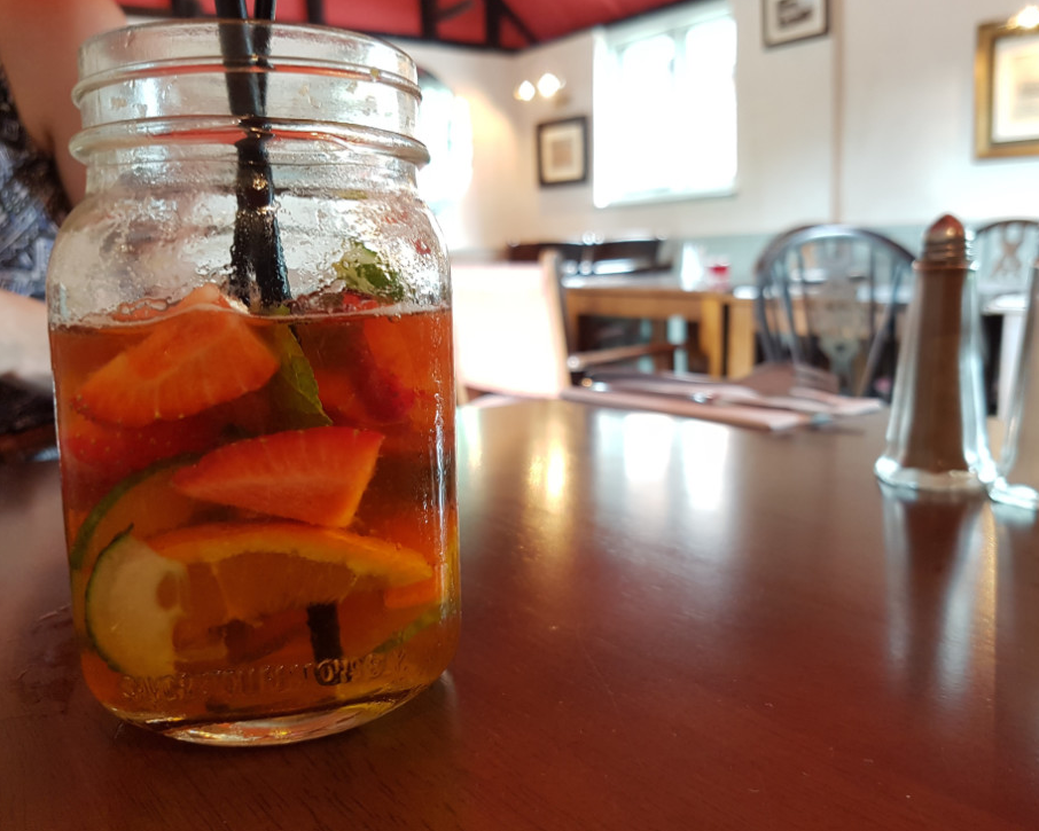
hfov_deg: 62.1
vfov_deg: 51.5
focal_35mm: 28
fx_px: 861
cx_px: 571
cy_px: 407
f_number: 1.7
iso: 250
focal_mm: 4.2
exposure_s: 1/25
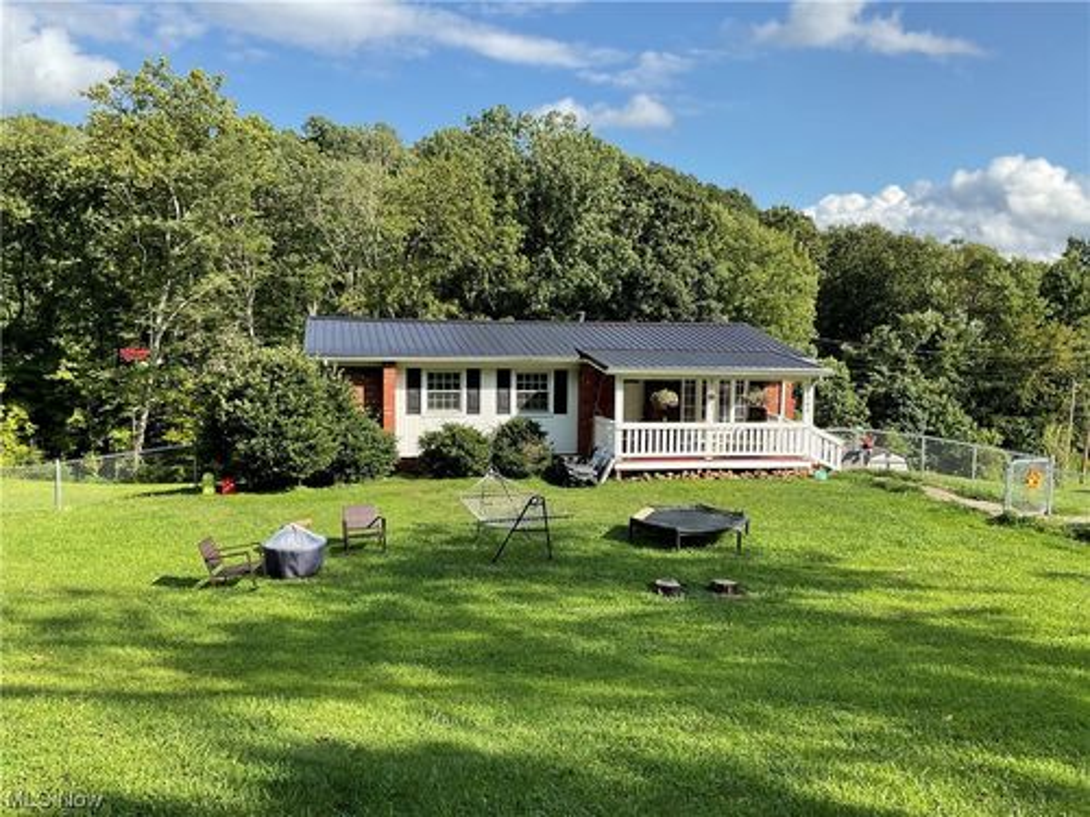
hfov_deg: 61.7
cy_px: 408
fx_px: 913
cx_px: 545
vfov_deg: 48.2
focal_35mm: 29
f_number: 1.8
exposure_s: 1/1015
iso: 16
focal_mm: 3
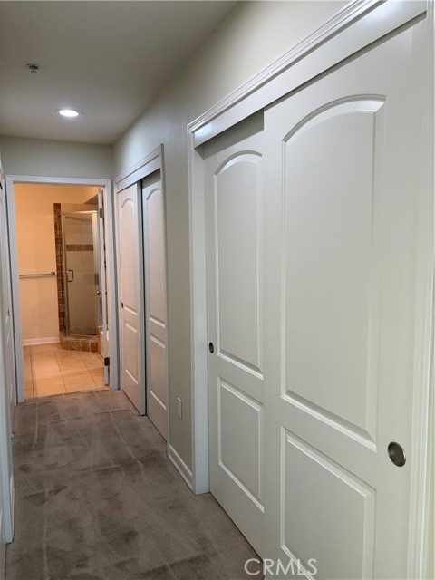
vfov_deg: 67.3
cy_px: 290
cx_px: 218
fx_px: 436
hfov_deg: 53.1
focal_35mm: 26
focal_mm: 5.96
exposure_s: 1/120
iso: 64
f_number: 1.6
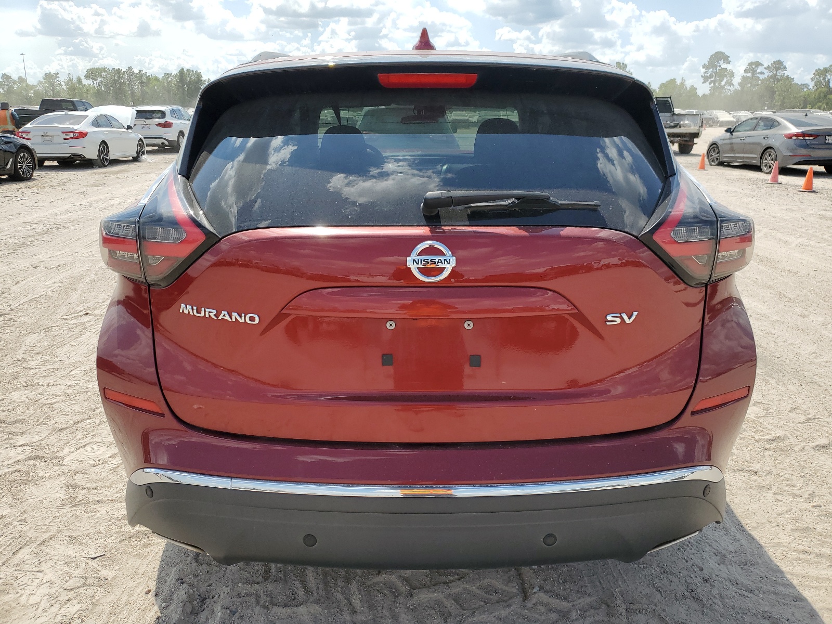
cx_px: 416
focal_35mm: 26
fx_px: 625
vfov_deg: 53.1
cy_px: 312
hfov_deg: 67.3
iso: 50
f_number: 1.5
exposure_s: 1/2500
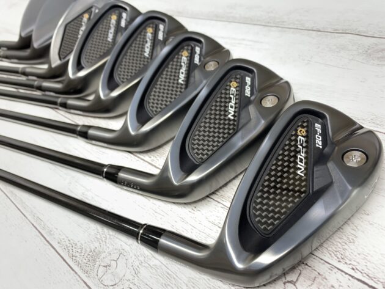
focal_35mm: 26
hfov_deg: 67.3
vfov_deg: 53.1
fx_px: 289
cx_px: 192
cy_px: 144
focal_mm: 4.25
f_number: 1.8
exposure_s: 1/50
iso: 160
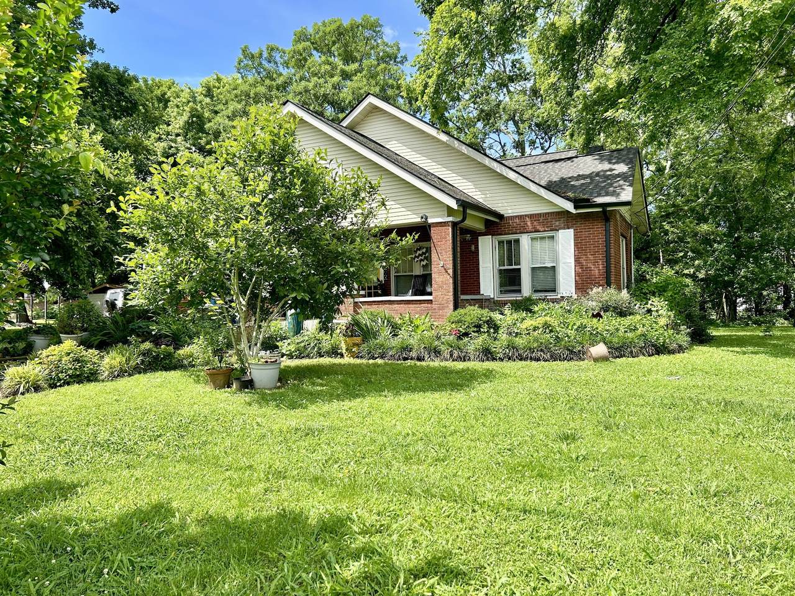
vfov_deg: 53.1
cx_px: 398
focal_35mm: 26
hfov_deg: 67.3
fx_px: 597
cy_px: 298
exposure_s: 1/1698
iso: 50
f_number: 1.5
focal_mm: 5.7
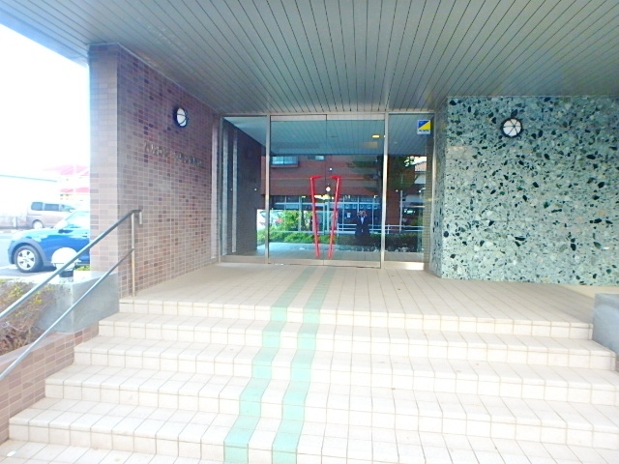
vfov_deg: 63.4
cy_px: 232
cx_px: 310
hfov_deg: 79.0
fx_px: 376
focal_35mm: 21
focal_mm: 3.7
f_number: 3.5
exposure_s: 1/30
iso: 200
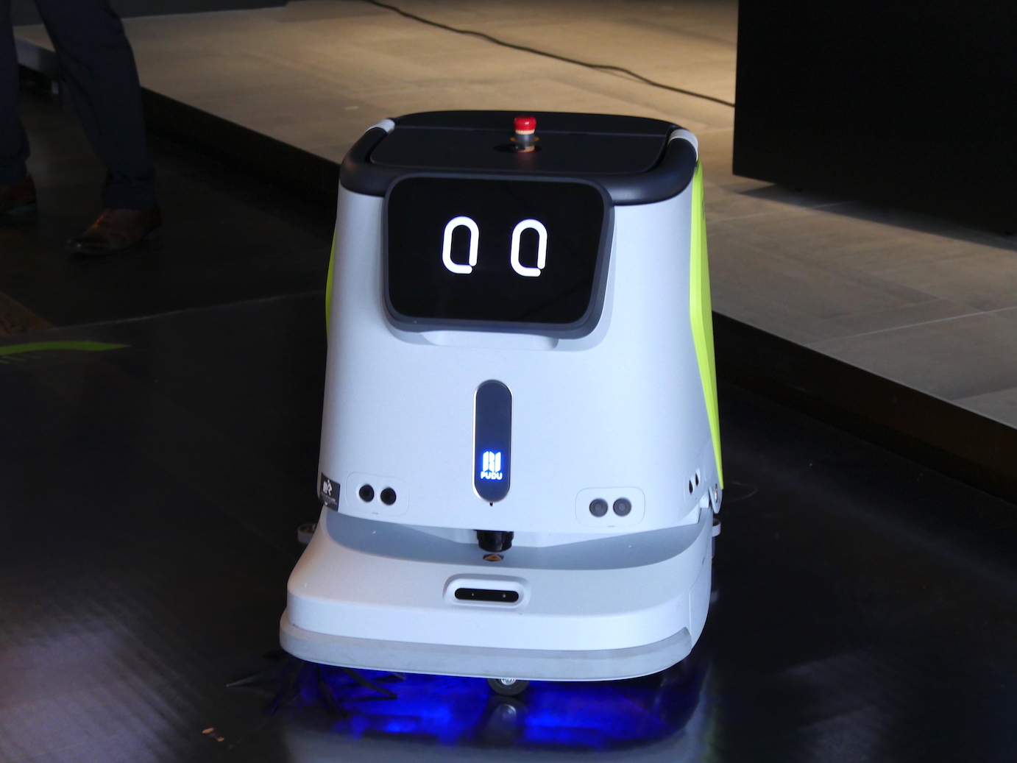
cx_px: 508
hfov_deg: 24.4
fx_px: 2351
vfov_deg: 18.4
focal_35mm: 80
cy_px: 382
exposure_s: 1/100
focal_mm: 40
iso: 1250
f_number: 4.7
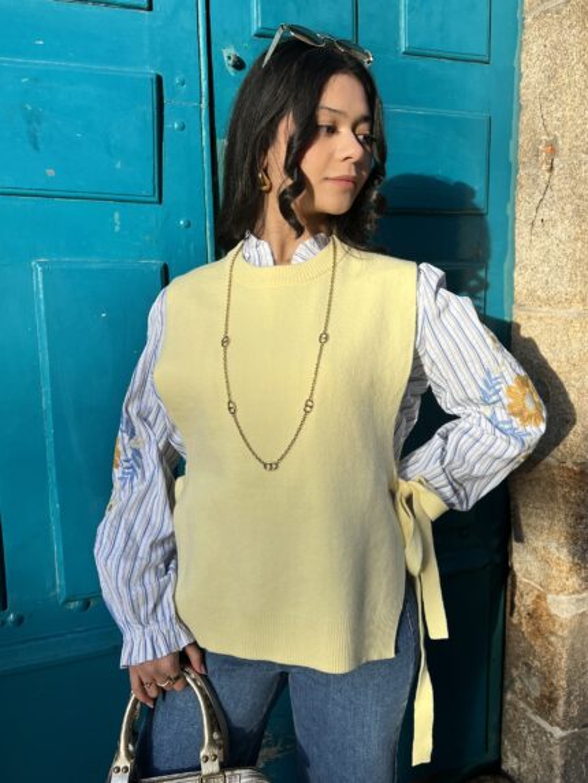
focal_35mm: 26
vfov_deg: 67.3
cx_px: 294
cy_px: 392
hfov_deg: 53.1
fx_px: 589
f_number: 1.5
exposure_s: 1/1038
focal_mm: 5.7
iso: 50
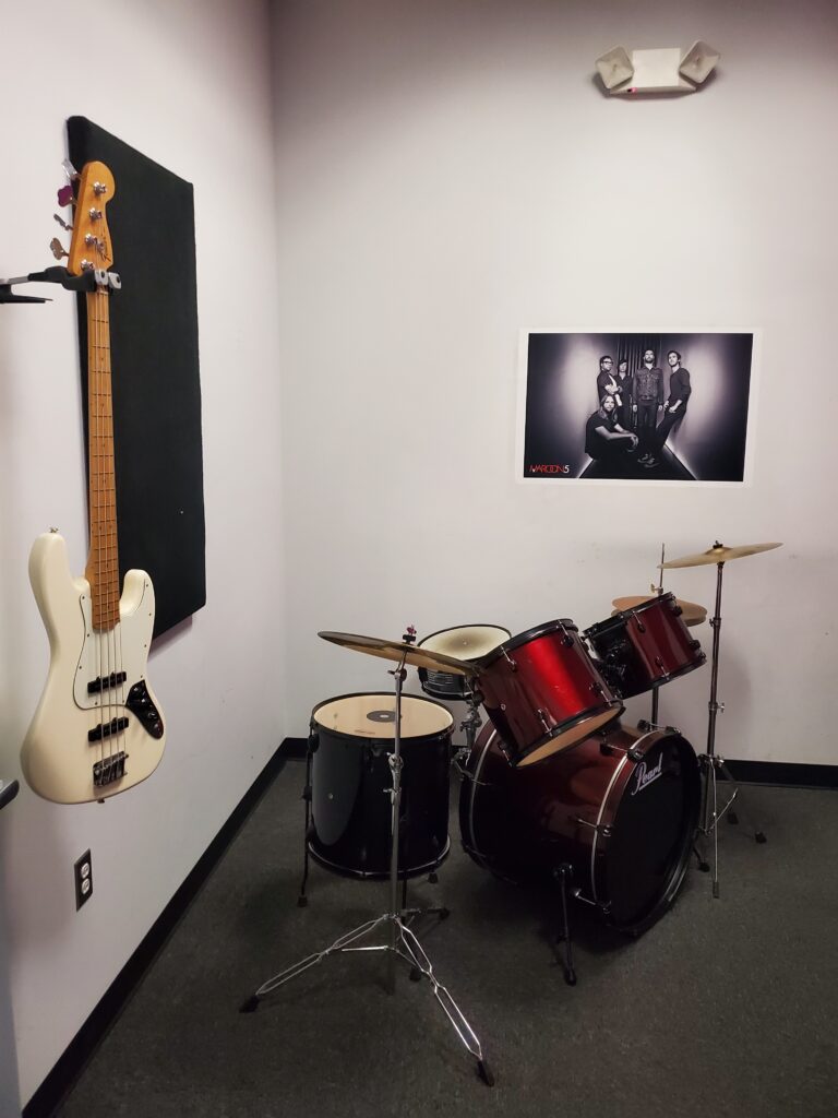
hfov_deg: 53.1
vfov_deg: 67.3
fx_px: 839
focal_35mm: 26
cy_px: 559
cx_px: 419
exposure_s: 1/40
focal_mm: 4.3
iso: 400
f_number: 1.5
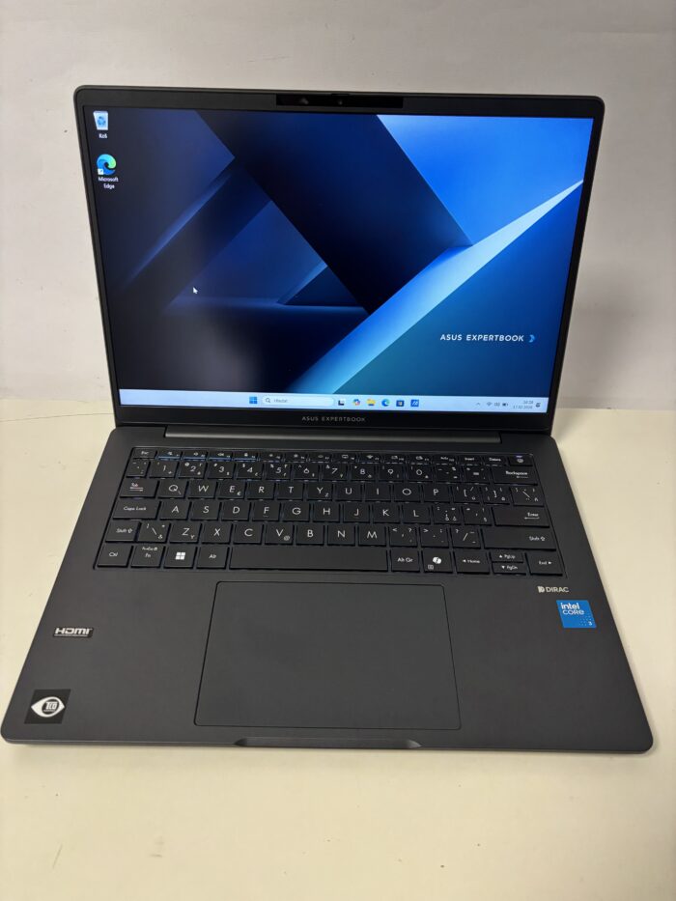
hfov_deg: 53.1
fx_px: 677
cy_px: 450
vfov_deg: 67.3
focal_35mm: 26
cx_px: 338
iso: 250
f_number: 1.6
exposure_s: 1/50
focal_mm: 5.96
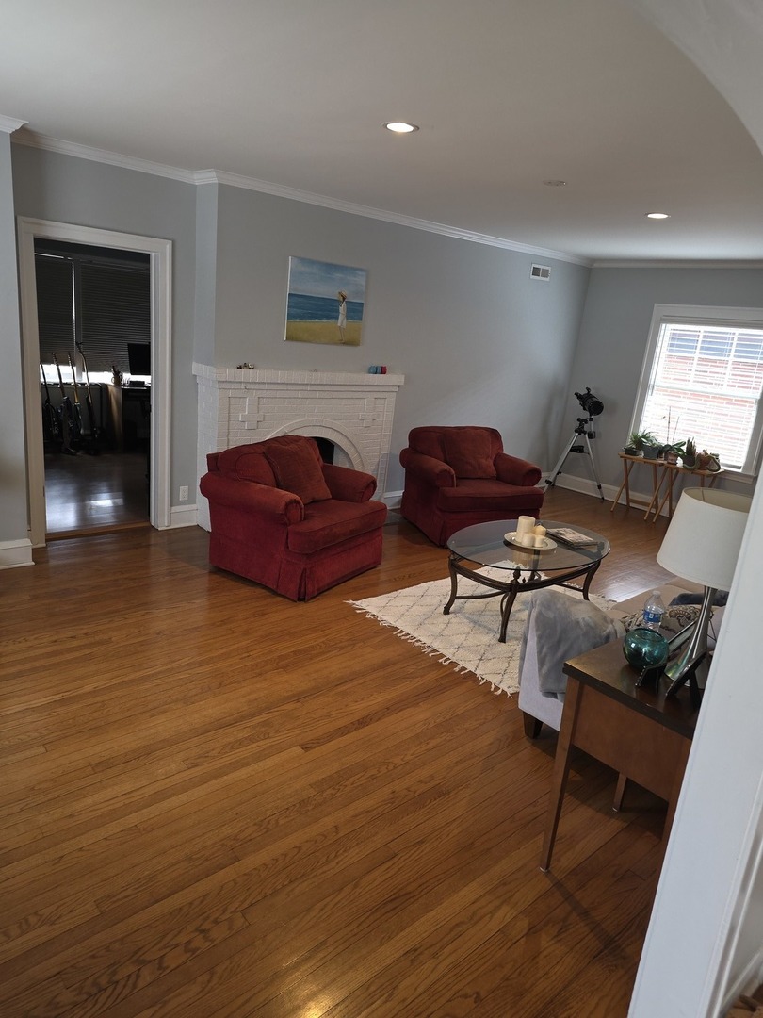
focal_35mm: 23
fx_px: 676
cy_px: 509
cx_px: 382
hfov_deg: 58.9
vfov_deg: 73.9
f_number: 1.7
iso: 125
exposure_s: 1/60
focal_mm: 6.25
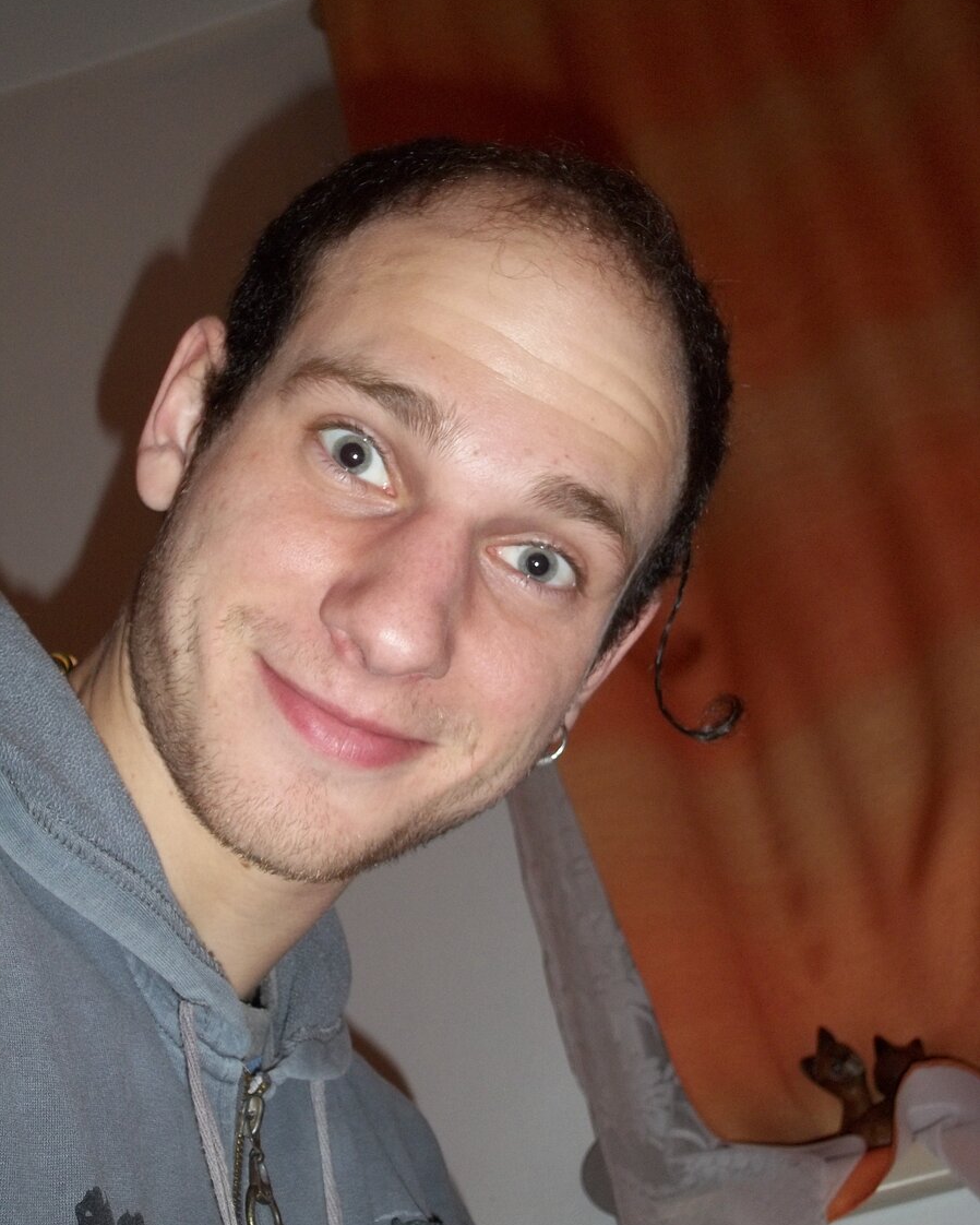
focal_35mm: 48
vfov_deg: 38.8
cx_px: 490
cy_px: 630
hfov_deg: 31.5
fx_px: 1740
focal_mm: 8.2
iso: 160
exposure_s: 1/40
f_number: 3.5
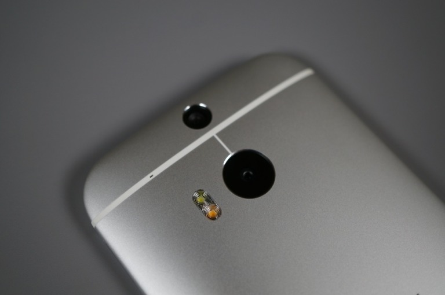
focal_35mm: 45
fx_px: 556
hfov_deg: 43.7
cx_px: 222
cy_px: 148
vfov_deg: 29.8
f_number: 4
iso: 125
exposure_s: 1/60
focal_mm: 30
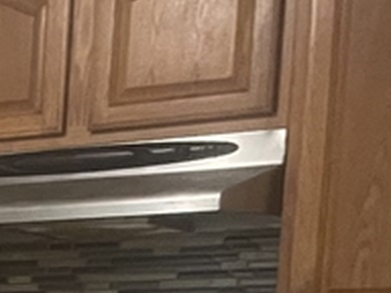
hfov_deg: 12.5
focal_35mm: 133
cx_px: -460
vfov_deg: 10.2
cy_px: 617
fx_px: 1502
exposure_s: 1/40
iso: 500
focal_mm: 5.1
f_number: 1.6
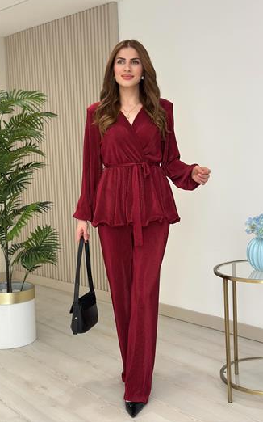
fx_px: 597
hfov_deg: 24.9
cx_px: 136
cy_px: 209
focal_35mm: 52
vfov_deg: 38.9
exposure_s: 1/369
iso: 80
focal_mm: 6.86
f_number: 1.78
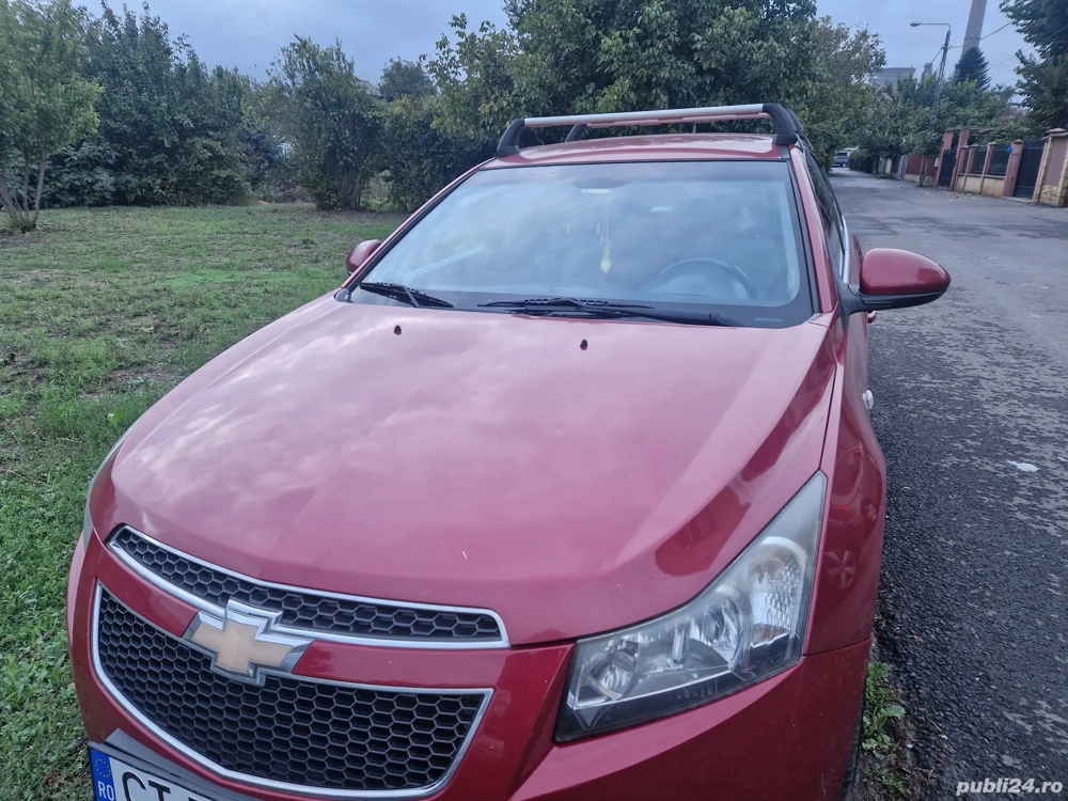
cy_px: 400
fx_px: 710
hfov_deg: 73.9
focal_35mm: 23
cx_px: 534
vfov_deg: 58.9
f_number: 1.8
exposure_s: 1/180
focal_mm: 5.4
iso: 160
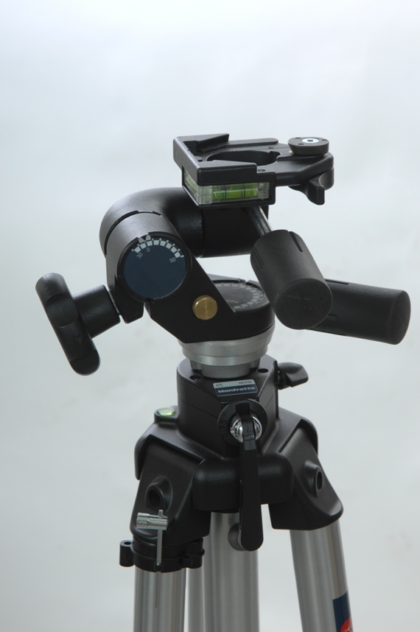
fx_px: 2236
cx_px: 210
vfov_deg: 16.1
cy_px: 316
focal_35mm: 128
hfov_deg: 10.7
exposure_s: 1/125
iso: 100
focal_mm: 85
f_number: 8
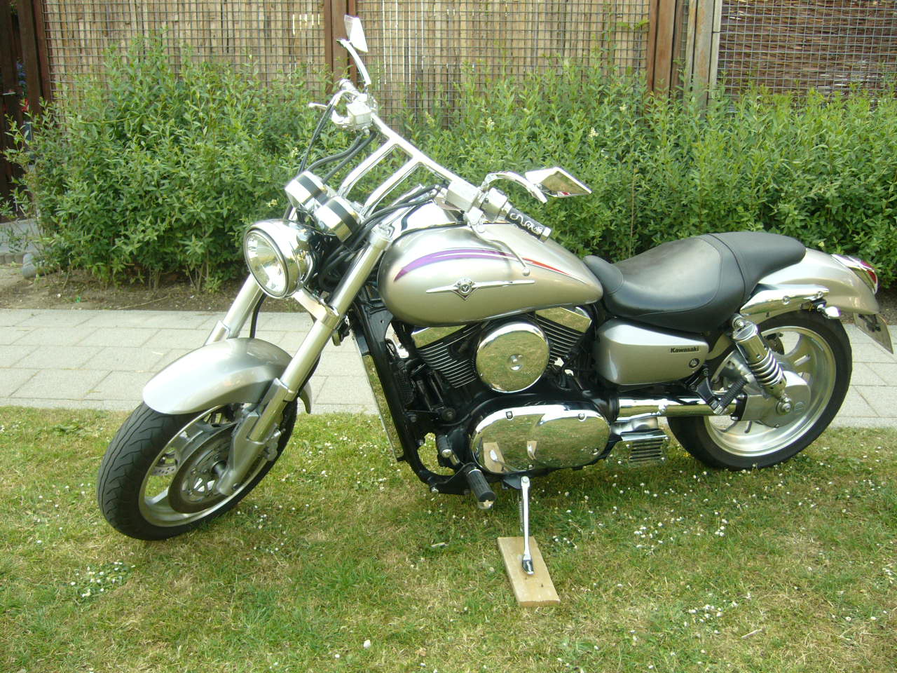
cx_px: 448
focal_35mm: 35
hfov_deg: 52.6
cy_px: 336
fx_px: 907
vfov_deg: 40.7
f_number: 2.8
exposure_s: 1/50
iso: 80
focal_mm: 5.8
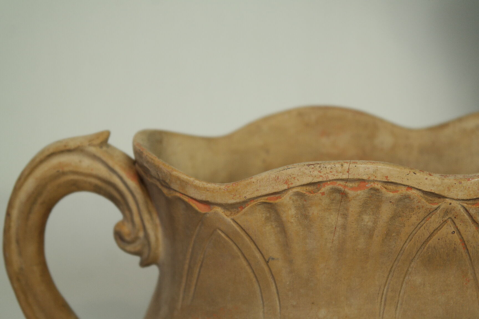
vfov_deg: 17.7
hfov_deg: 26.3
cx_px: 240
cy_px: 160
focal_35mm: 77
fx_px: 1024
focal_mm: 50
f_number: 6.3
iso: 400
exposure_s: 1/30
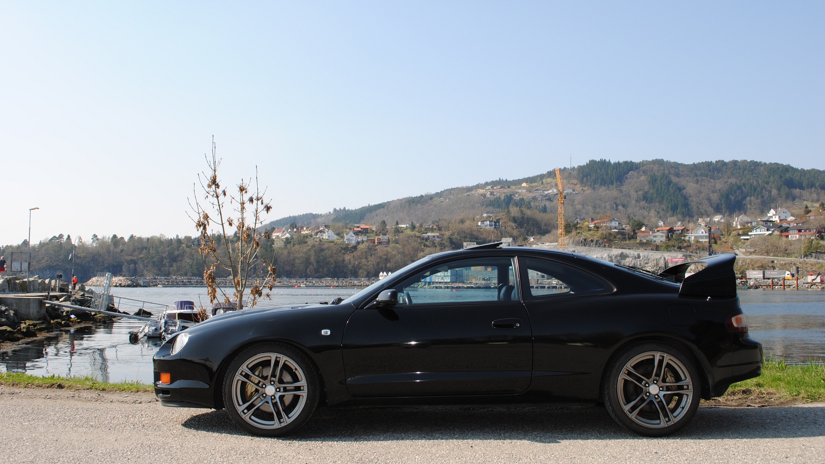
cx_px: 411
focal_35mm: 38
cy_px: 213
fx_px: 831
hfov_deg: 52.8
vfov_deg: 31.2
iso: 100
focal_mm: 24
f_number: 8
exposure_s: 1/200
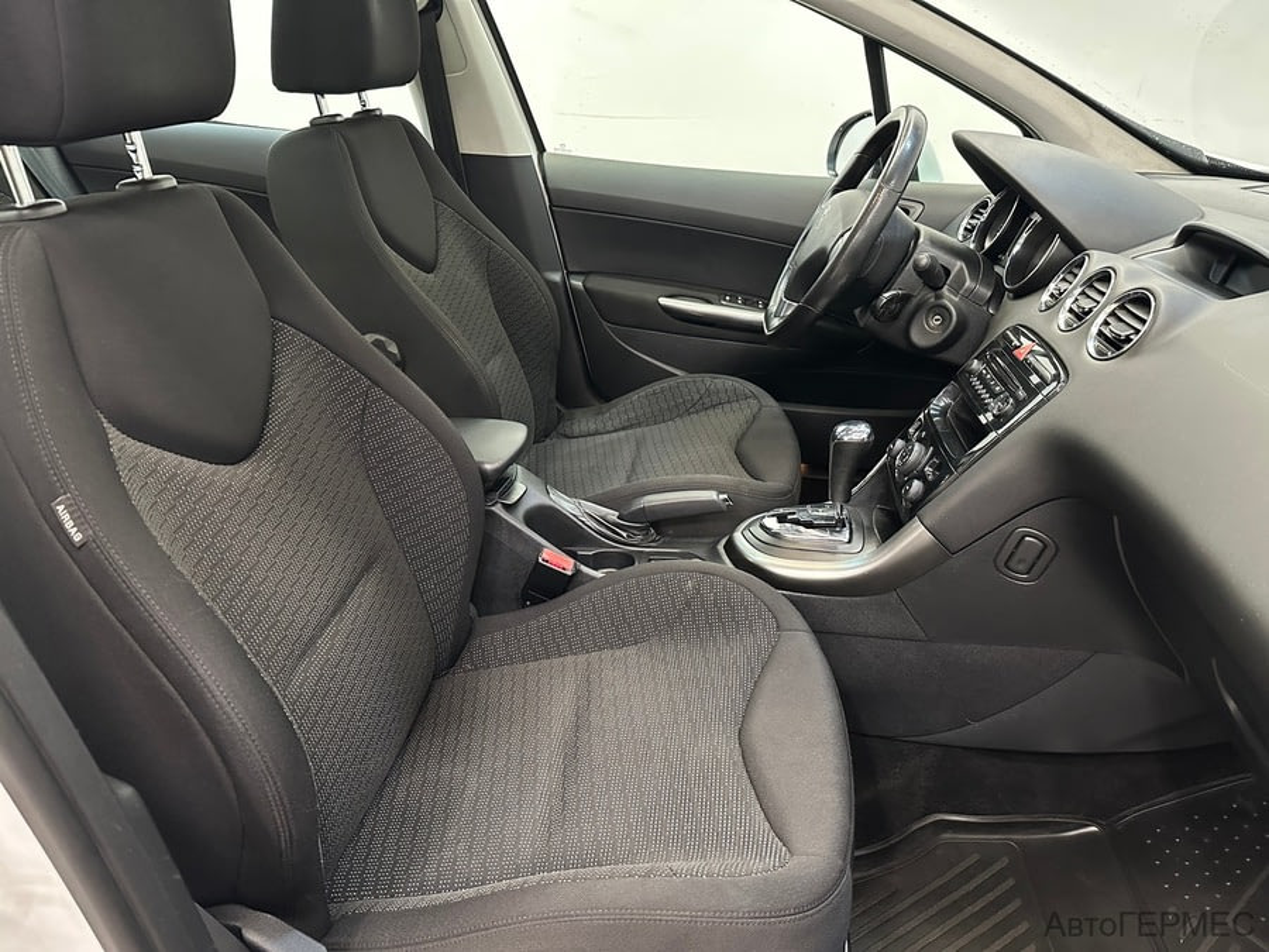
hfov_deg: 71.6
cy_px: 476
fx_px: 880
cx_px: 634
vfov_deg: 56.8
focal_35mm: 24
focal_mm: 6.86
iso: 800
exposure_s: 1/33
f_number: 1.78
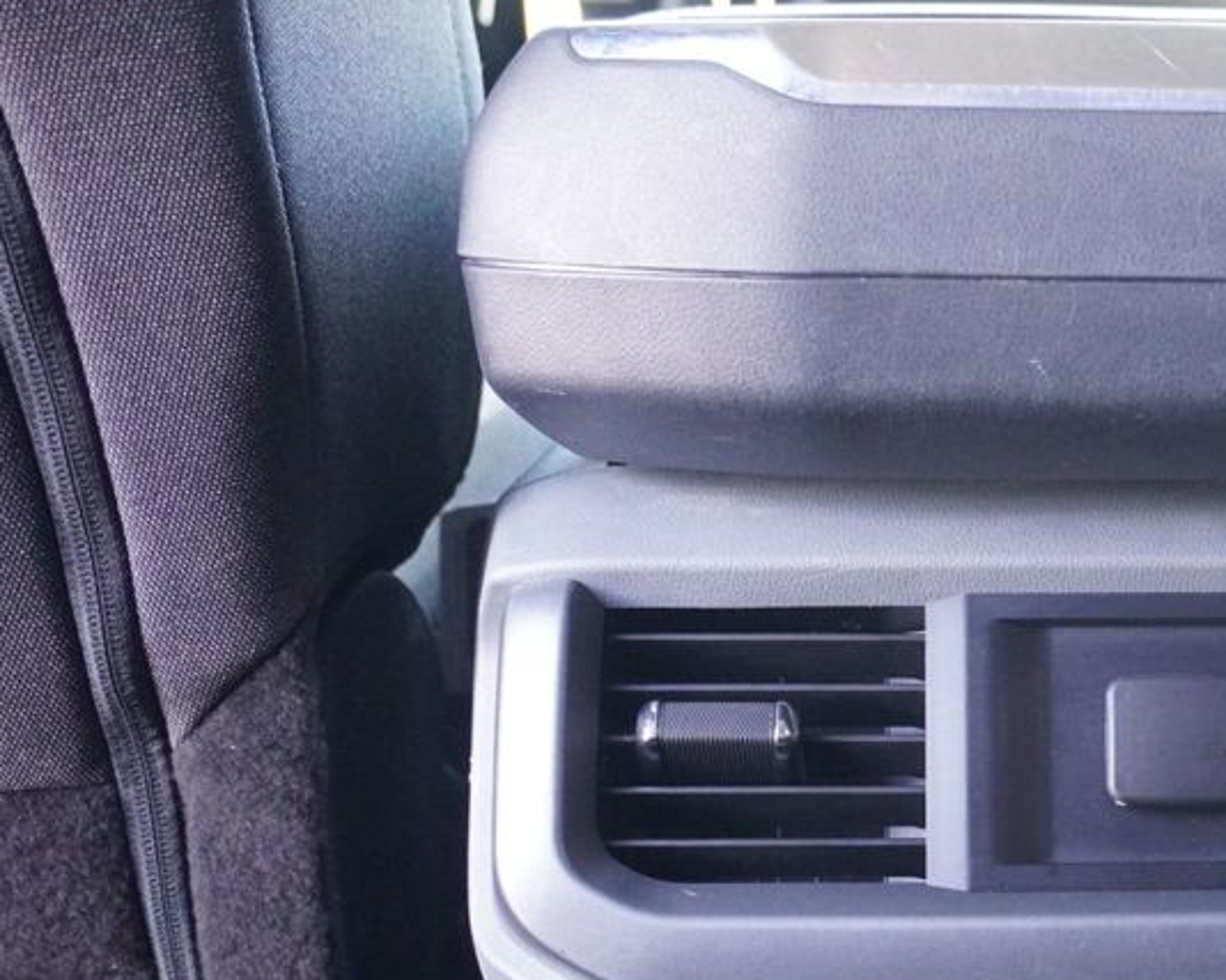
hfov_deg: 33.0
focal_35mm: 54
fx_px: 1959
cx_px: 1100
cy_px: 650
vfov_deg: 27.9
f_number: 4
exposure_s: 1/160
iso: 4000
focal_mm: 20
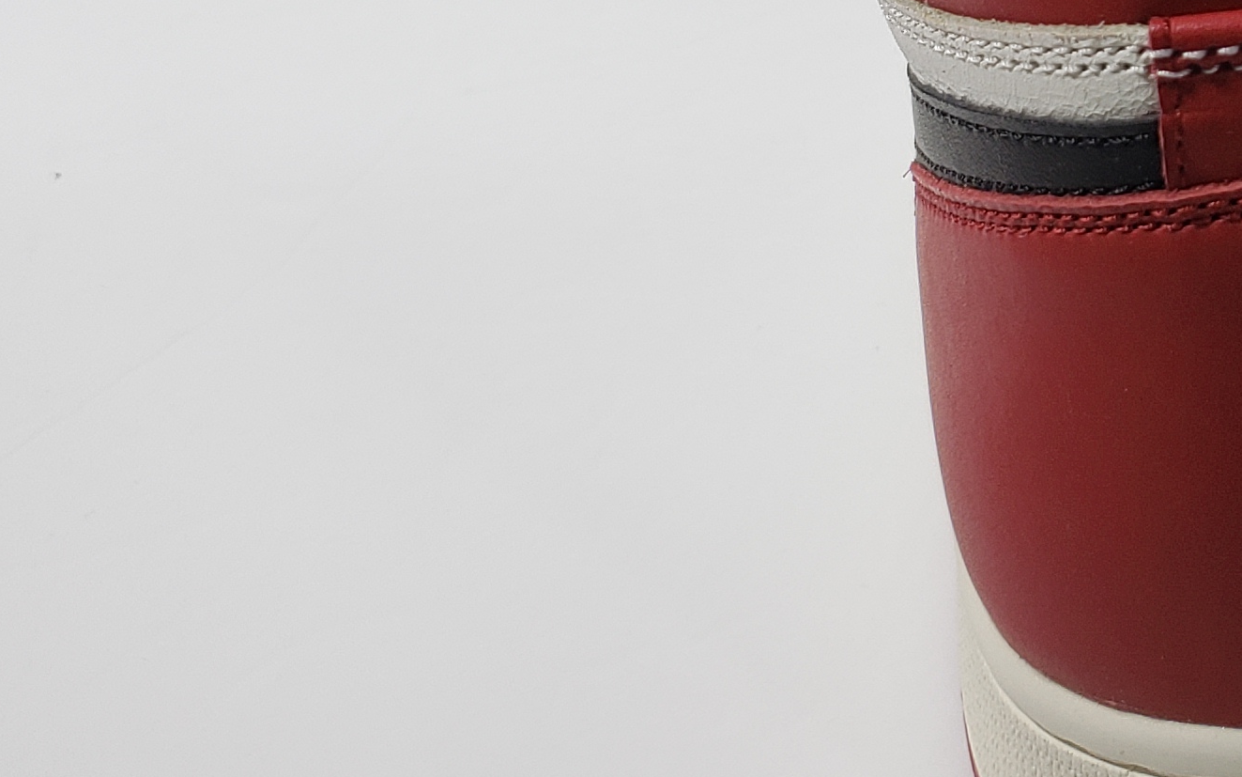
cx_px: 1544
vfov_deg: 15.0
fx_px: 2843
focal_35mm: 84
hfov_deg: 22.4
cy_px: -158
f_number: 1.5
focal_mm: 4.3
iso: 50
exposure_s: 1/408
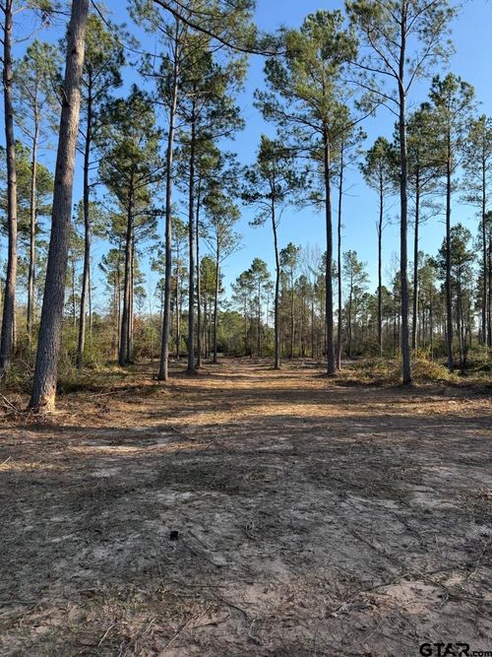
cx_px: 246
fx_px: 455
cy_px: 328
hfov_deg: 56.8
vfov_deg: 71.6
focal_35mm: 24
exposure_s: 1/1812
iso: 80
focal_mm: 6.76
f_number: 1.78
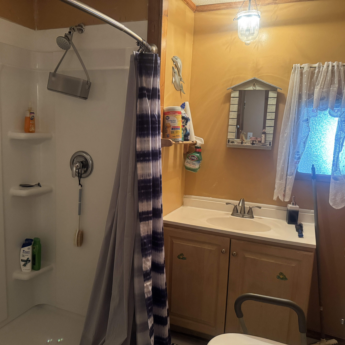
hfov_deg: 55.4
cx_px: 150
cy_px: 177
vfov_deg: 55.6
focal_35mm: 29
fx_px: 327
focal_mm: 6.76
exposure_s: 1/60
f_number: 1.78
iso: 640
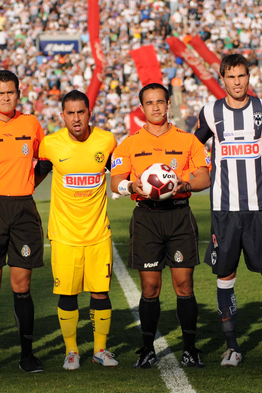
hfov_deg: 7.2
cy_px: 171
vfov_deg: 10.8
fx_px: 2085
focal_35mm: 191
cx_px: 98
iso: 200
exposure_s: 1/3200
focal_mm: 70
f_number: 3.2
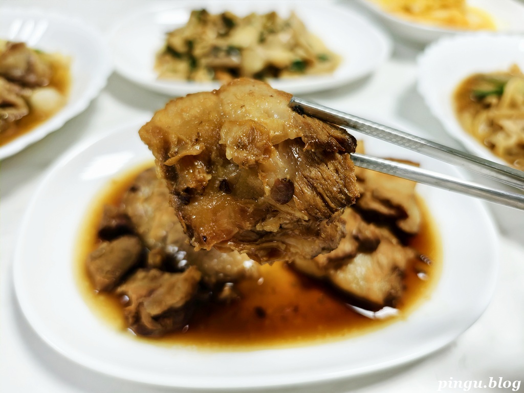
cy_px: 196
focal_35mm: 23
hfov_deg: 73.9
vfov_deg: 58.9
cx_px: 262
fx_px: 348
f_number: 1.57
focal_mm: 6.54
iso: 331
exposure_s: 1/120
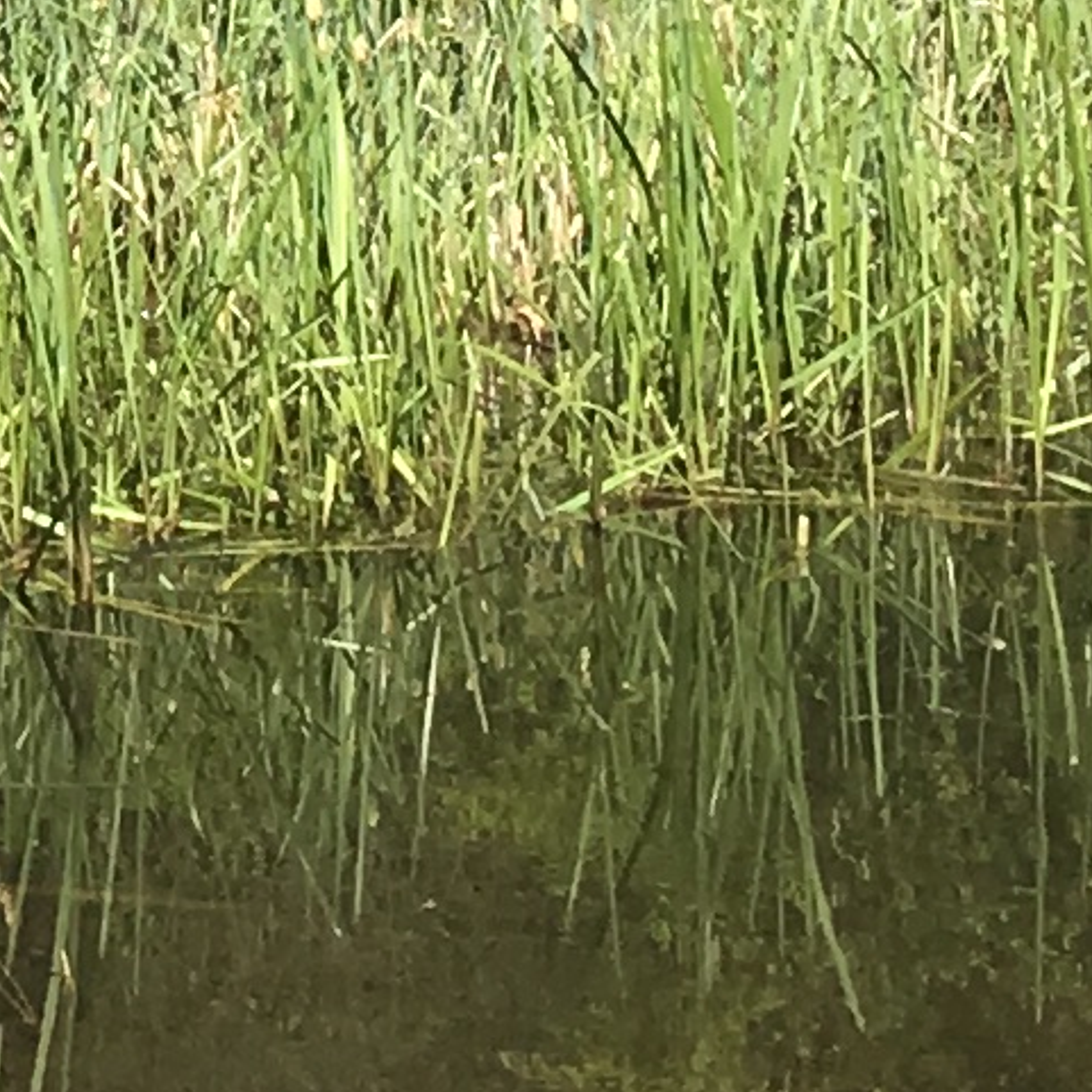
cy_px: -2034
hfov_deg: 7.9
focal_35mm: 215
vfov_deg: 7.3
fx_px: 7673
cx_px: -731
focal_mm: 4.15
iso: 25
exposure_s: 1/927
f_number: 2.2
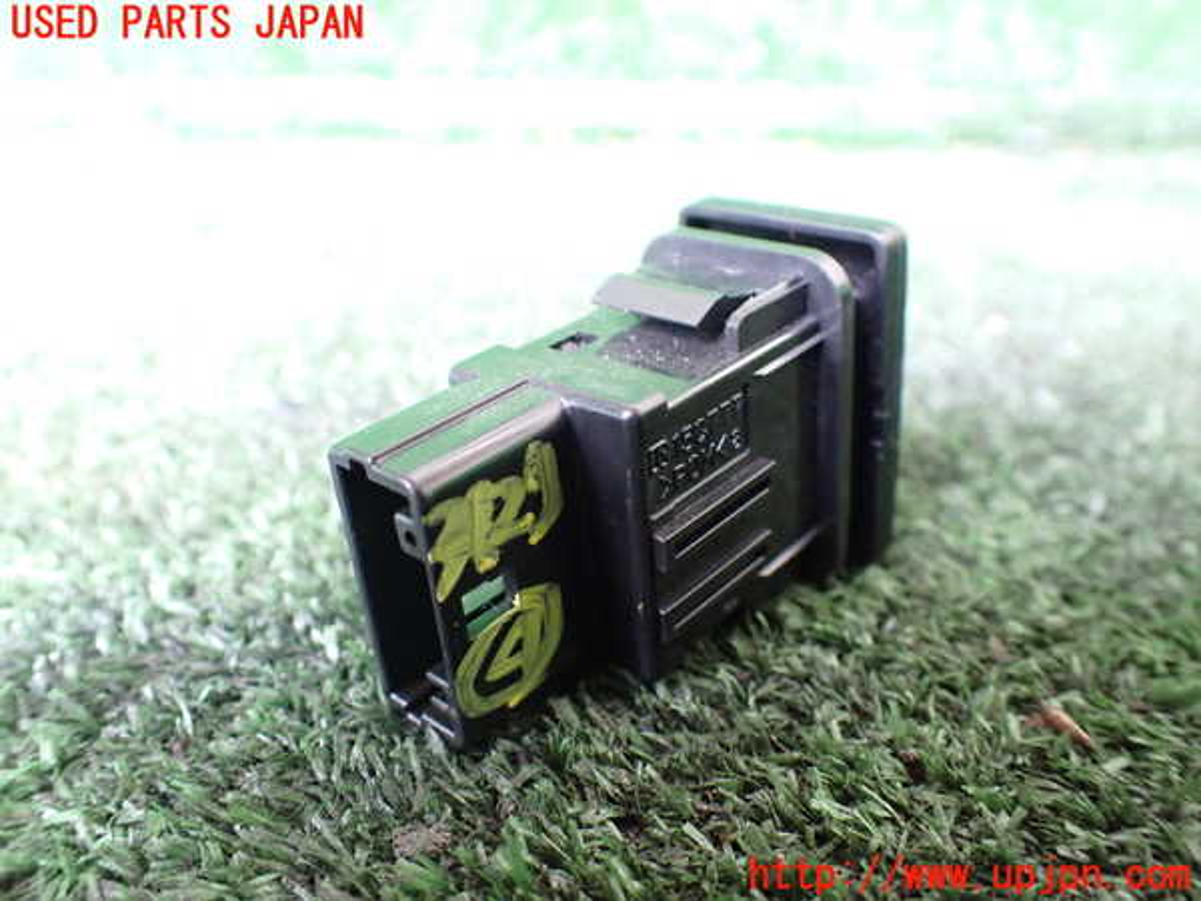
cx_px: 600
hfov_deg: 60.0
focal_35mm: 30
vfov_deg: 46.8
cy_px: 450
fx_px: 1041
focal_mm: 5.4
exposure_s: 1/30
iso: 1000
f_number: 2.3
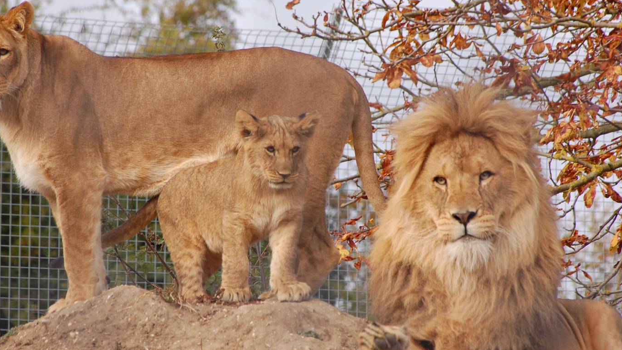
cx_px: 268
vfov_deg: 3.0
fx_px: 6697
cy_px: 169
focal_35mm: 406
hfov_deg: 5.3
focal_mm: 220
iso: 400
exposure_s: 1/320
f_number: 10
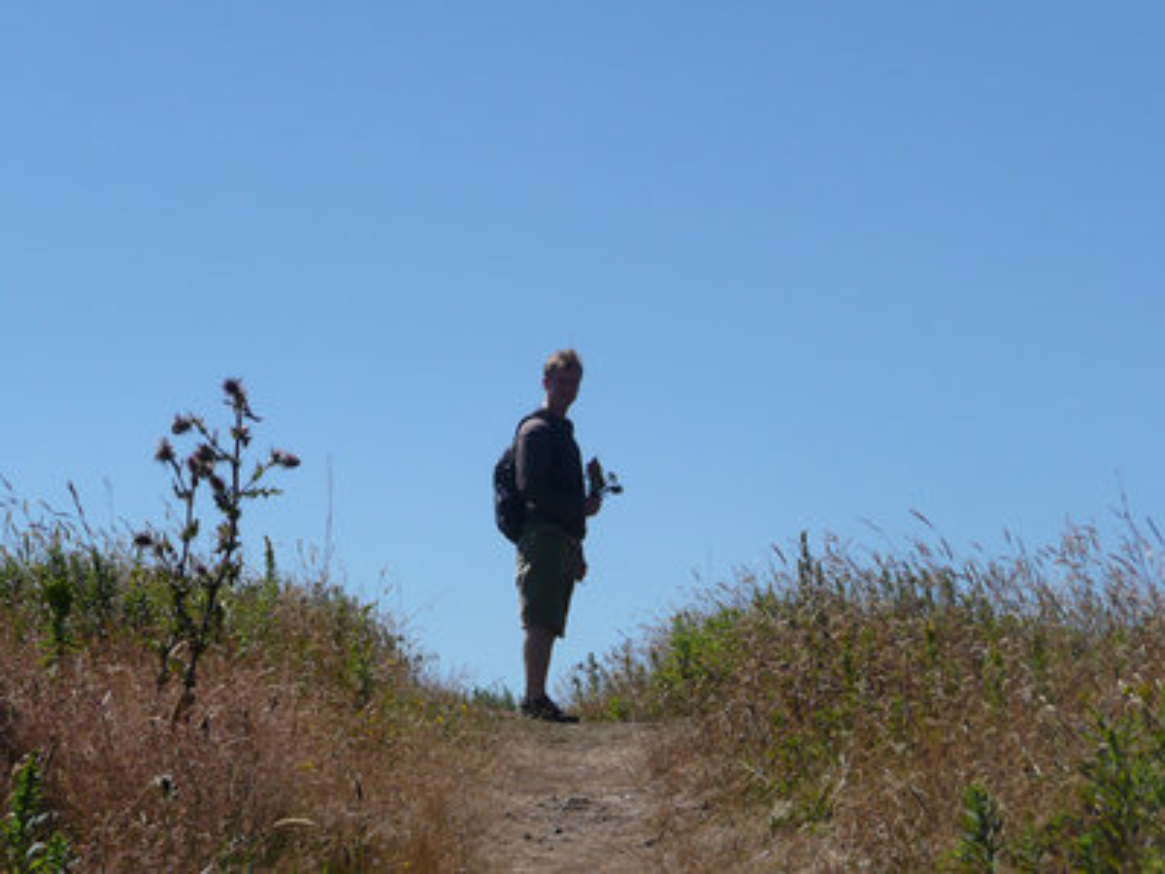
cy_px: 437
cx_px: 582
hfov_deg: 15.4
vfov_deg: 11.6
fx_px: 4308
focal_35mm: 128
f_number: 11
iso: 100
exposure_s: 1/200
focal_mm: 20.9
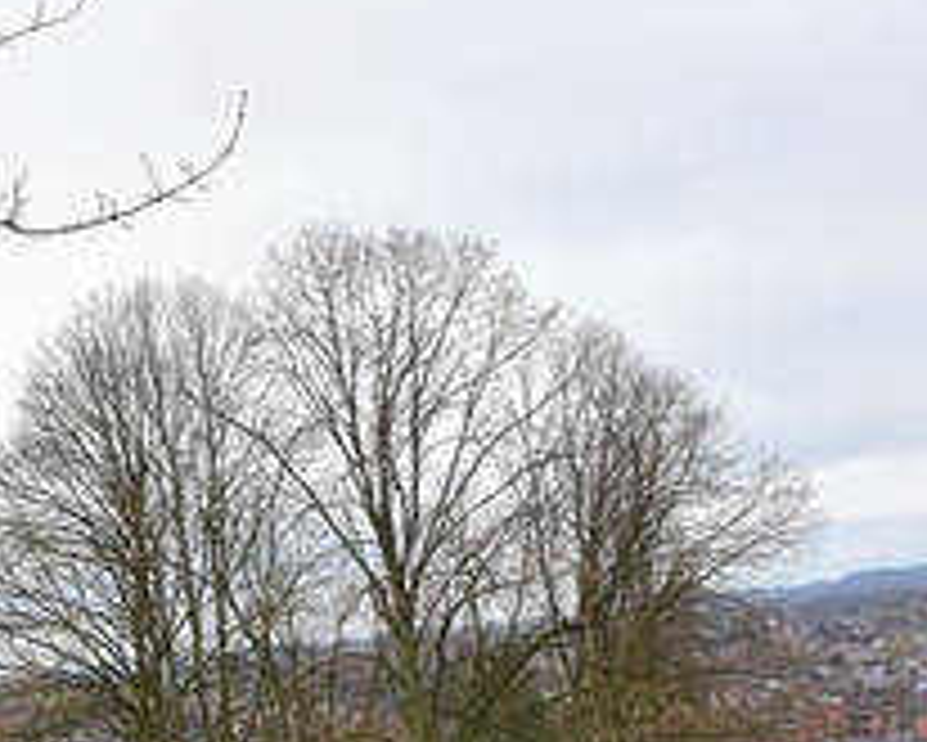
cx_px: -166
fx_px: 2251
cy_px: 729
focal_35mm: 82
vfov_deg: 18.3
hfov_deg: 21.7
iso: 400
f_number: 10
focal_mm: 20
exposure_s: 1/60
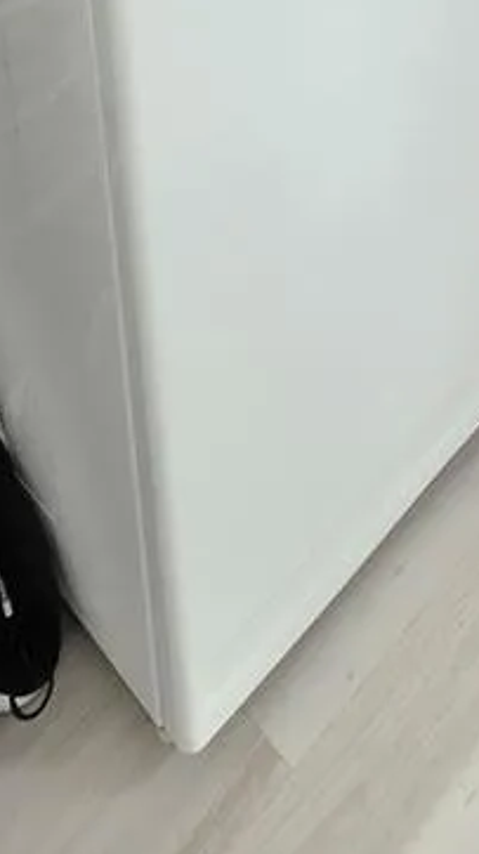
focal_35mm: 47
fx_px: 1064
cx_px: 517
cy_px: -481
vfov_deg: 27.1
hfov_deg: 23.9
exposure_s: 1/60
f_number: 1.9
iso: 800
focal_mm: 2.2
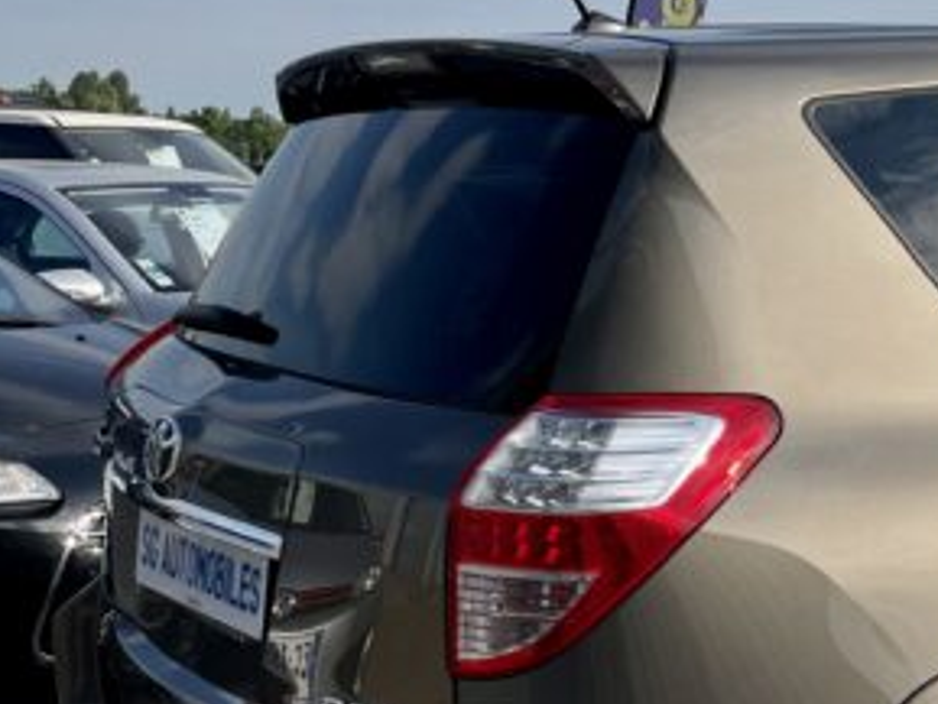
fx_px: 1952
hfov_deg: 25.1
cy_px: 561
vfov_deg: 20.2
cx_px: 1032
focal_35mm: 72
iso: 50
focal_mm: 4.2
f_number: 1.6
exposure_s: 1/5291
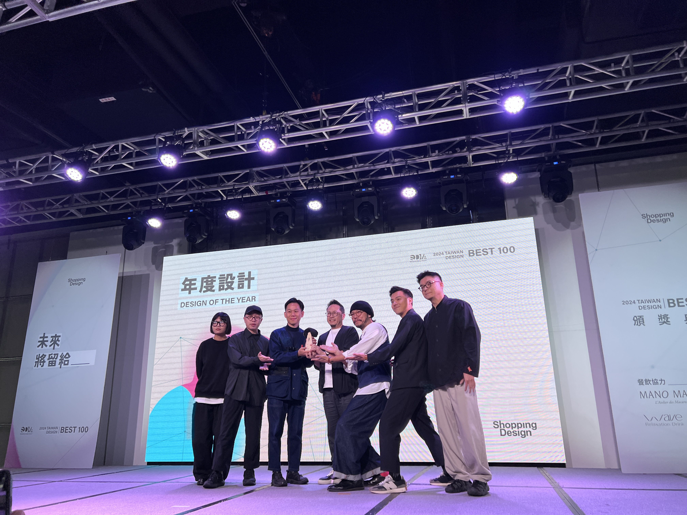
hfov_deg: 67.3
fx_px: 516
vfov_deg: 53.1
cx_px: 344
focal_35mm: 26
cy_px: 258
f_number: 1.5
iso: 40
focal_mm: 5.7
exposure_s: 1/167
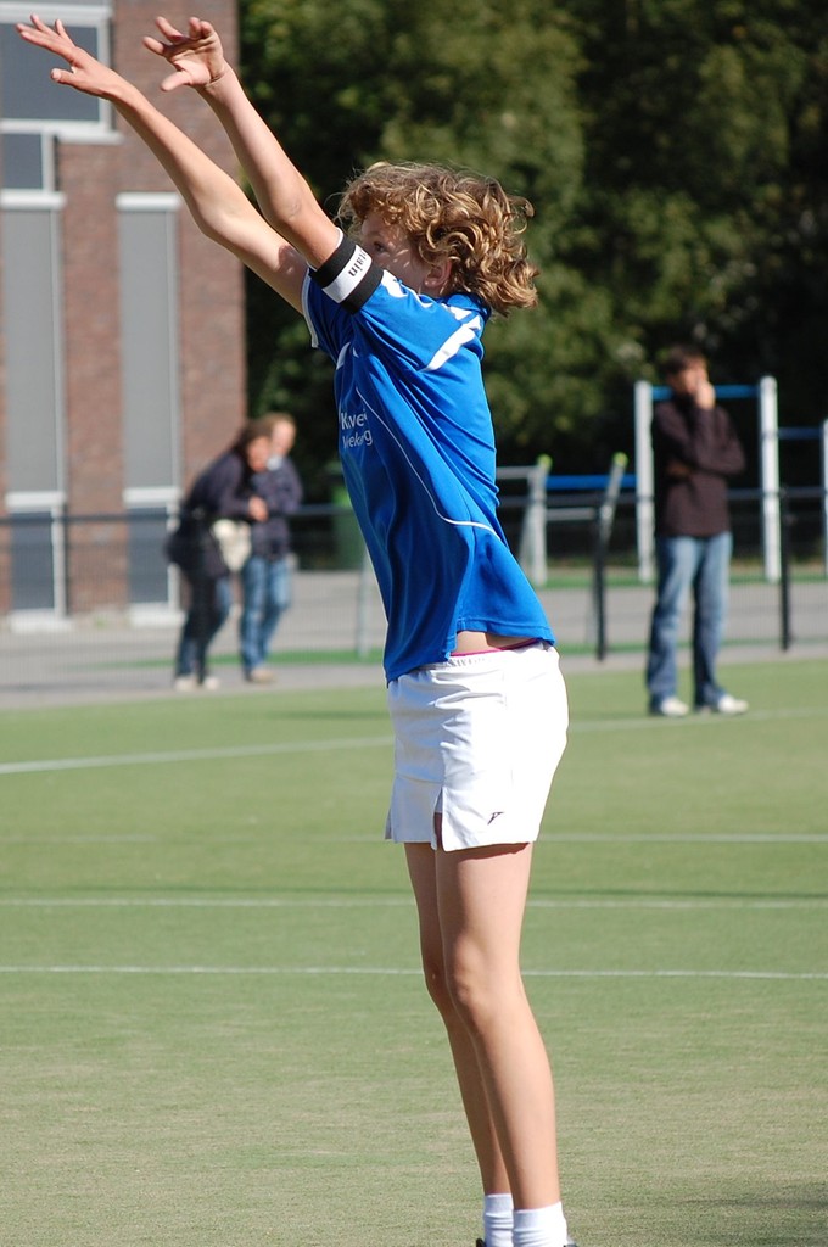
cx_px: 414
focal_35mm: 202
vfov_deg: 10.2
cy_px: 624
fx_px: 7005
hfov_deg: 6.8
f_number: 5
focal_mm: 135
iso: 280
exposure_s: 1/1000
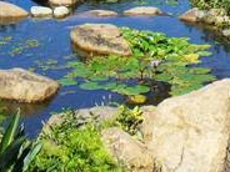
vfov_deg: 9.9
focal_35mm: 146
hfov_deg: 13.5
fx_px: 970
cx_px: 178
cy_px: -85
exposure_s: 1/250
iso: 80
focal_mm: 7
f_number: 5.8
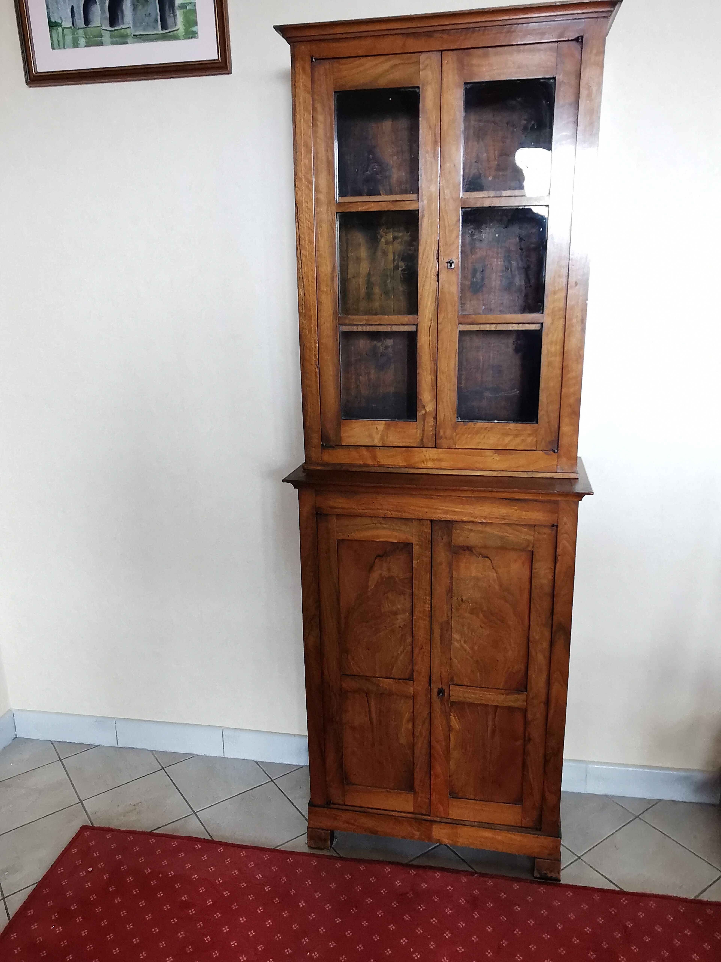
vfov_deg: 65.3
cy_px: 481
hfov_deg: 51.4
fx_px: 750
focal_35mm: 27
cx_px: 360
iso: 160
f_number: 2.2
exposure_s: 1/33.3
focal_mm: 2.35
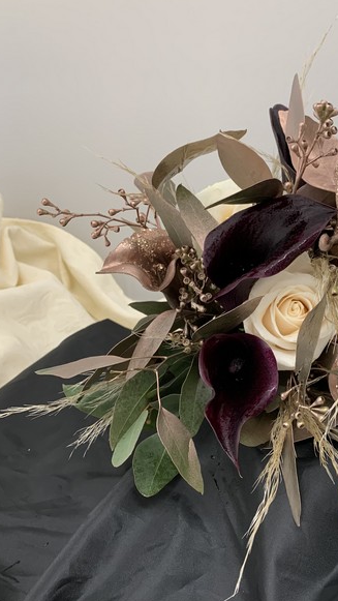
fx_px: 621
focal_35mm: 39
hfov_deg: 29.8
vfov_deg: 51.3
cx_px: 265
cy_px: 358
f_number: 1.8
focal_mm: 4.25
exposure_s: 1/60
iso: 125
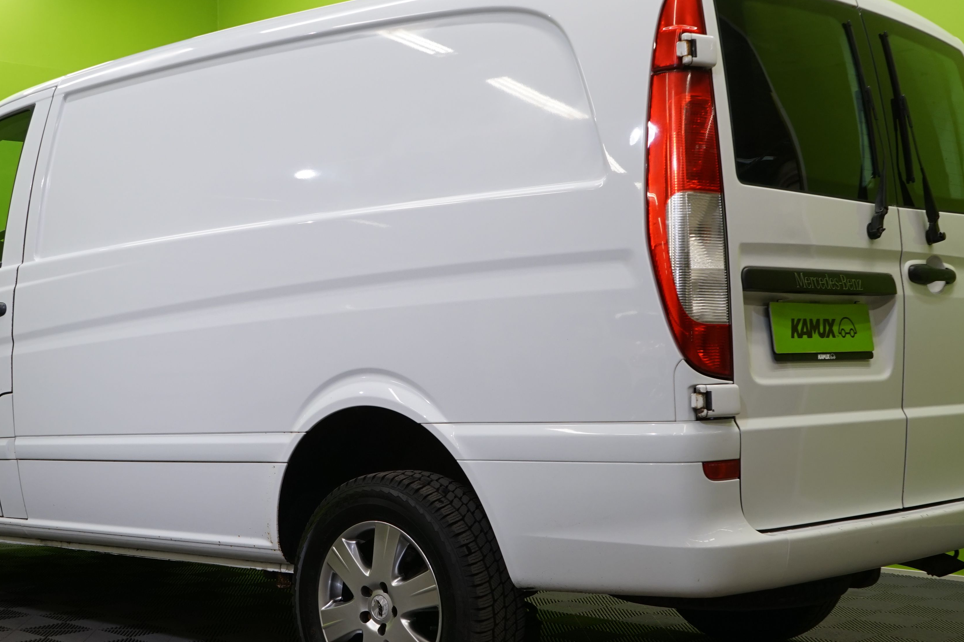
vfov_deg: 24.2
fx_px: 1499
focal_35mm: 56
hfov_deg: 35.5
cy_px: 360
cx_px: 381
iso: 500
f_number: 6.3
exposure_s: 1/40
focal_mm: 31
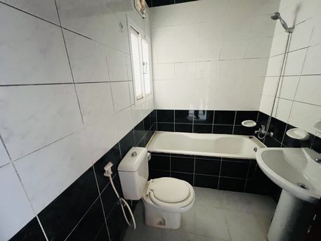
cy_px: 120
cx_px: 160
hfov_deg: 106.2
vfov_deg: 89.9
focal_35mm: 13
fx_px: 121
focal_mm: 1.57
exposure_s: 1/60
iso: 800
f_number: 1.8
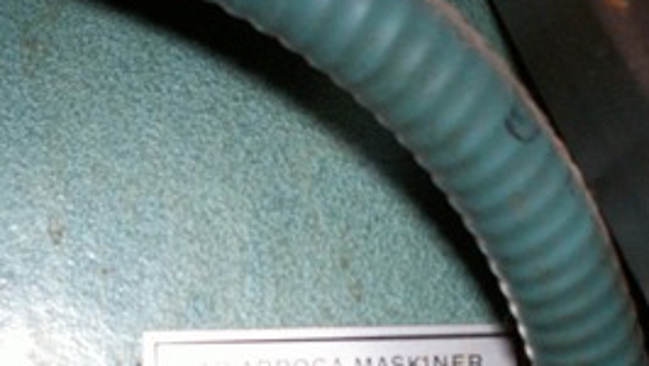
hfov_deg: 26.2
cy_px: 349
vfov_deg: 14.7
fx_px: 1395
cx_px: 281
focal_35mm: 81
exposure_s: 1/60
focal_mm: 6
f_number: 4.5
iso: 140
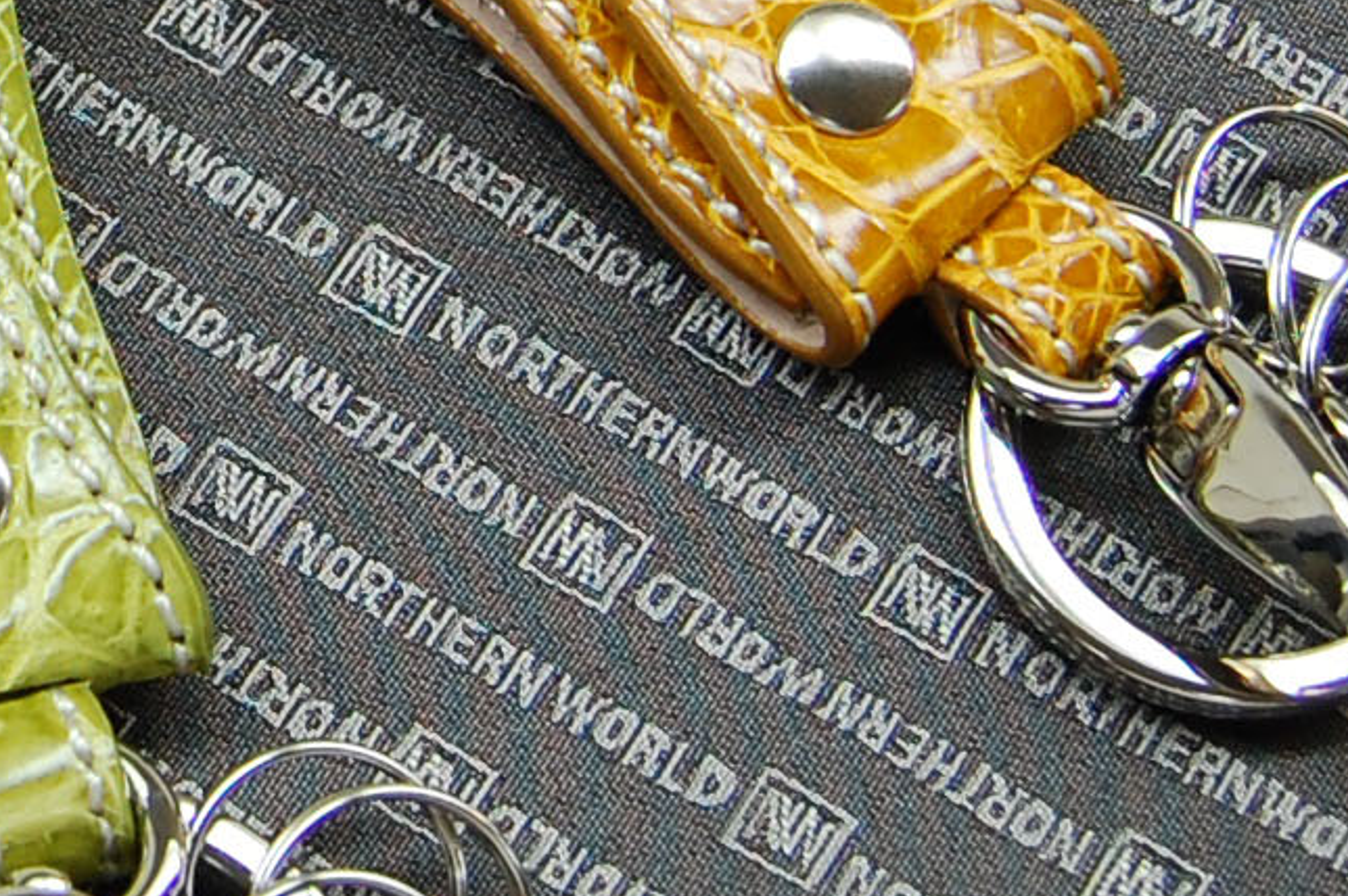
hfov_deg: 11.8
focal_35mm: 168
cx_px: -510
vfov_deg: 8.0
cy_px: -493
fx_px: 6286
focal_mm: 24
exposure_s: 1/100
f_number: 5
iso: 400
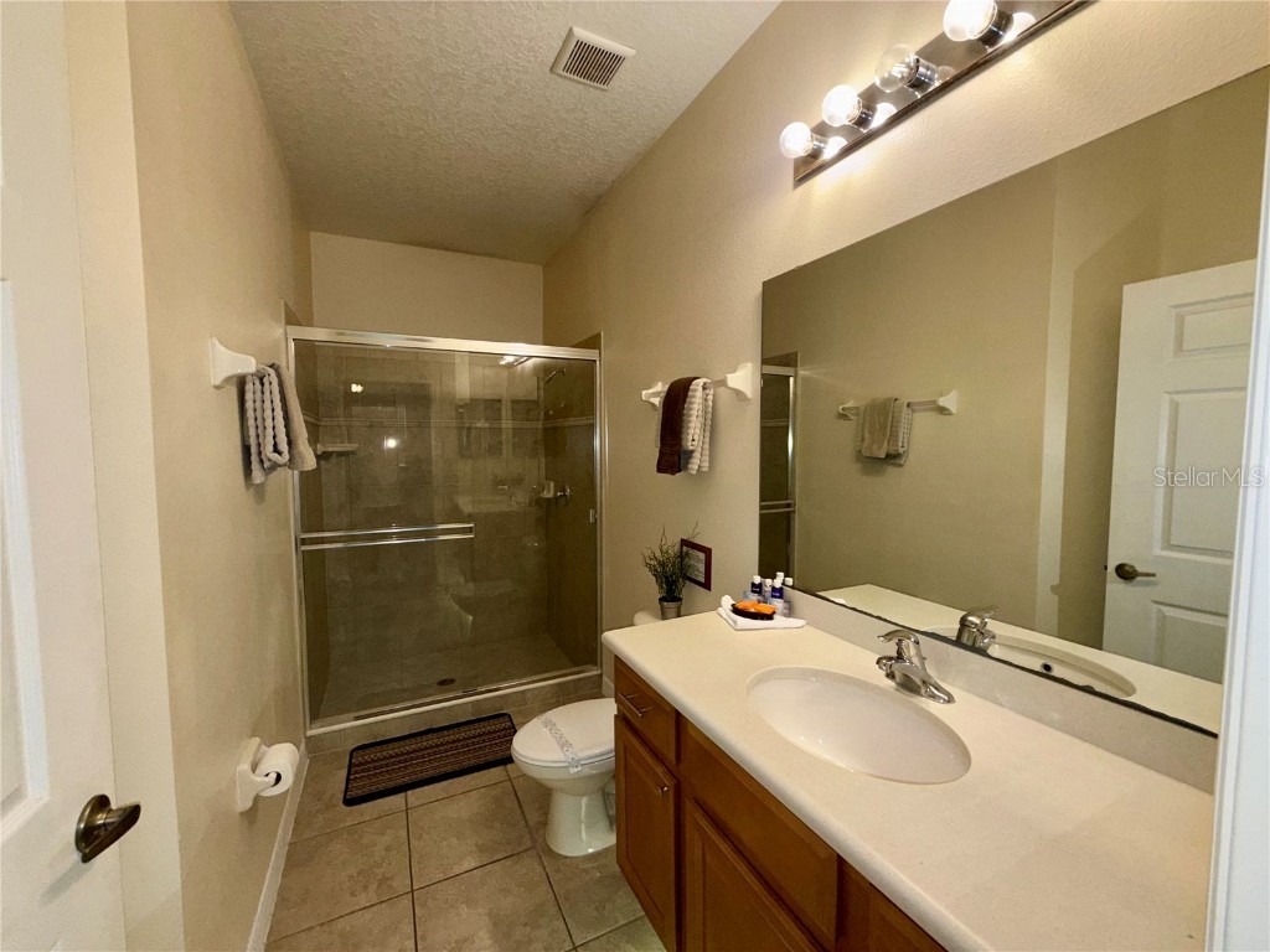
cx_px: 635
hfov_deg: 102.1
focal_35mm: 14
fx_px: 514
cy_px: 476
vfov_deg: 85.7
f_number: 2.2
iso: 80
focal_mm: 2.22
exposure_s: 1/63
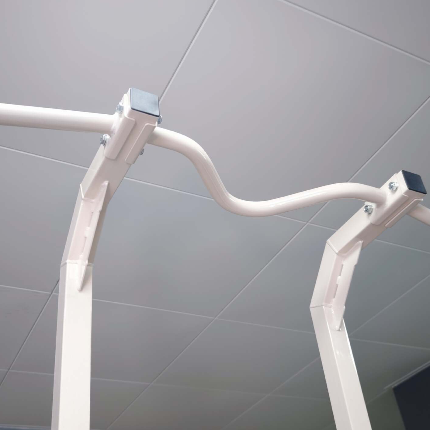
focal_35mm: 42
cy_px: 212
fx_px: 590
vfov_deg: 40.0
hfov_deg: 40.0
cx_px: 217
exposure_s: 1/100
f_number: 1.63
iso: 160
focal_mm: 8.72
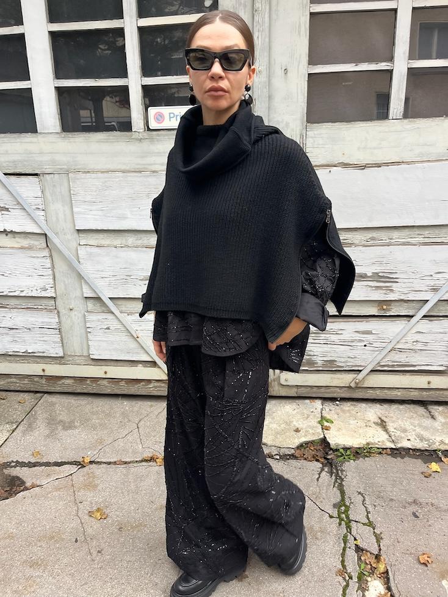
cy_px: 298
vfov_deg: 67.3
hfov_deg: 53.1
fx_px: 449
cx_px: 224
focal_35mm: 26
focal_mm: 5.1
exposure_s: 1/121
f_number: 1.6
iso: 125
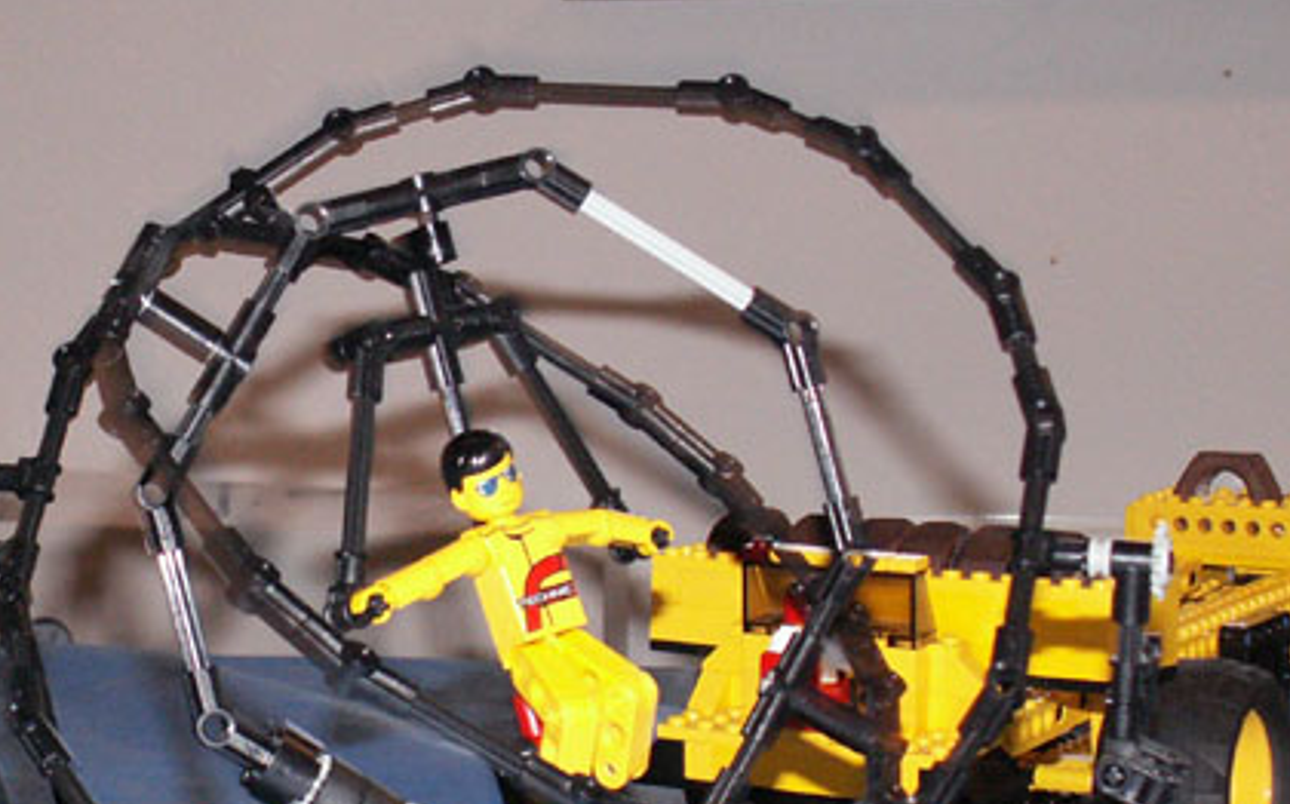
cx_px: 215
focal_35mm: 97
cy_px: 641
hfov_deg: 21.1
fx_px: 3408
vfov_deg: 13.4
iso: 160
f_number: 3.2
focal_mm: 8
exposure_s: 1/40
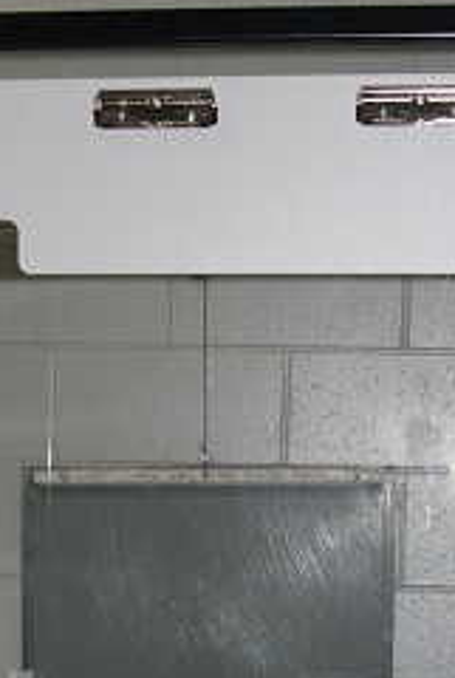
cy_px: 754
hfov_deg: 12.5
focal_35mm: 110
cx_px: 95
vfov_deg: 17.9
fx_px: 2076
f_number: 5.6
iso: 400
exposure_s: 1/60
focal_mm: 22
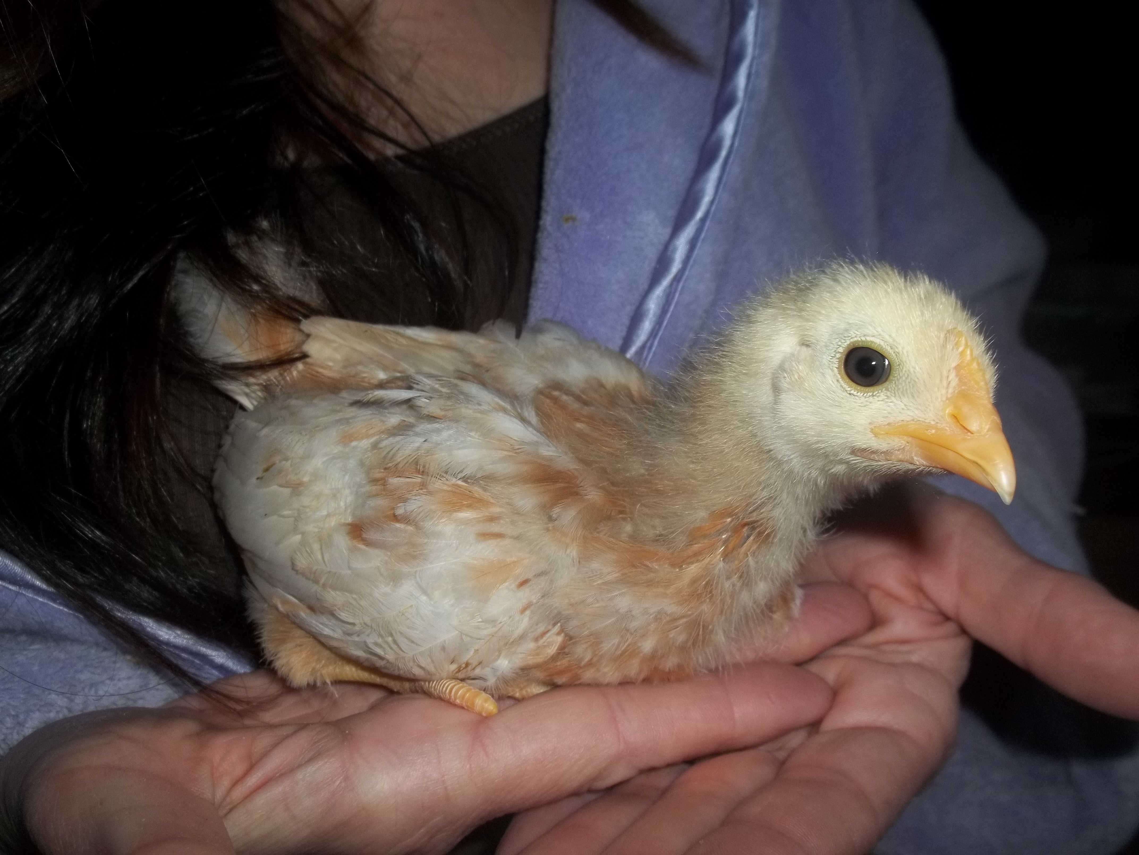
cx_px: 570
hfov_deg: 55.4
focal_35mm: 33
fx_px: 1086
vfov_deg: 42.9
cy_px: 428
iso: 64
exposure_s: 1/30
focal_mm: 5.9
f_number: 3.3
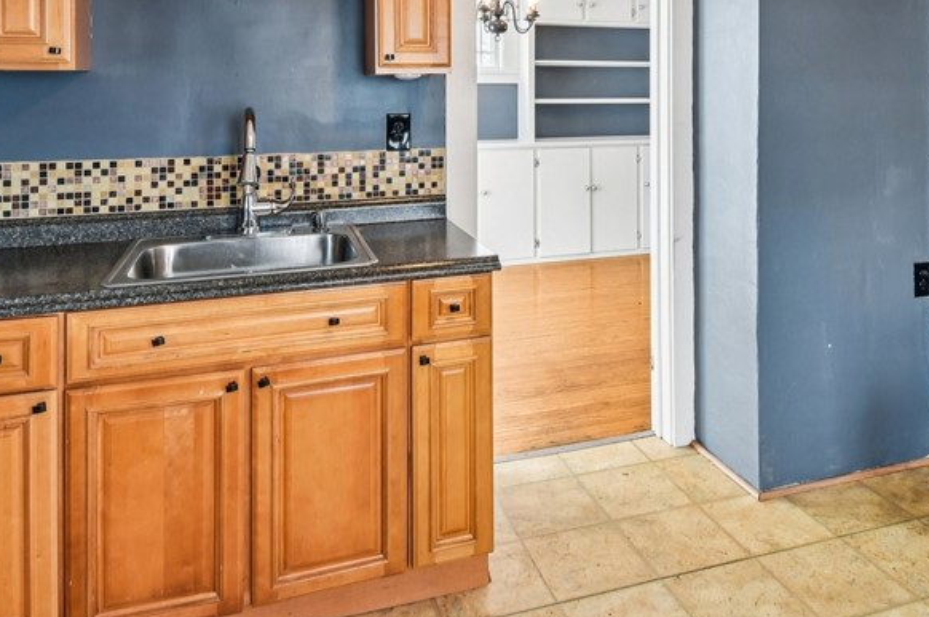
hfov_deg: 65.1
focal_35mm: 28
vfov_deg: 43.0
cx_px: 541
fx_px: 722
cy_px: 79
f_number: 8
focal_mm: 10
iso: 400
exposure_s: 1/8
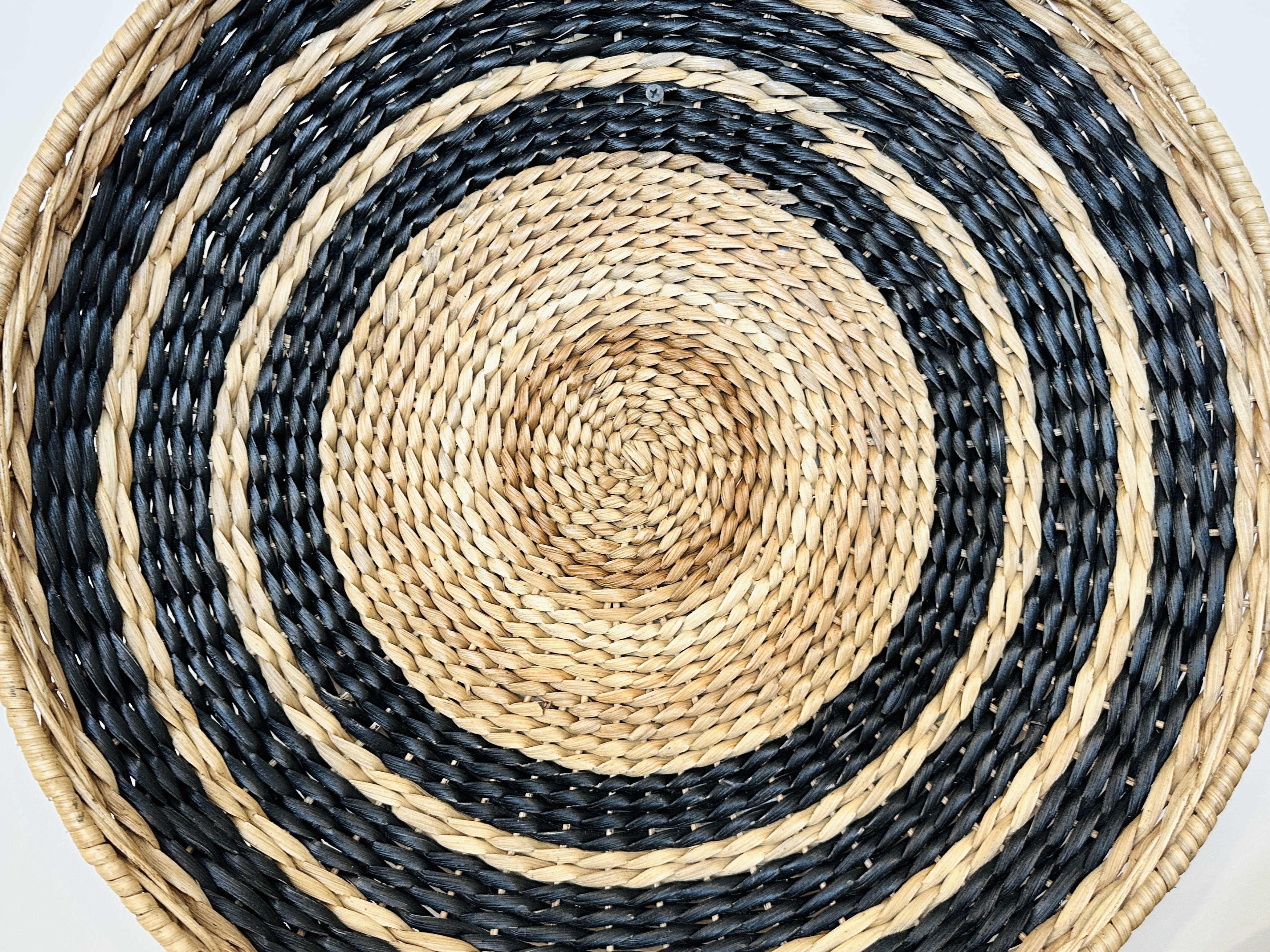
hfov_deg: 71.6
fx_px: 881
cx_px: 635
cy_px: 476
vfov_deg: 56.8
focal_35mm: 24
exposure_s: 1/60
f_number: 1.78
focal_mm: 6.86
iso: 200
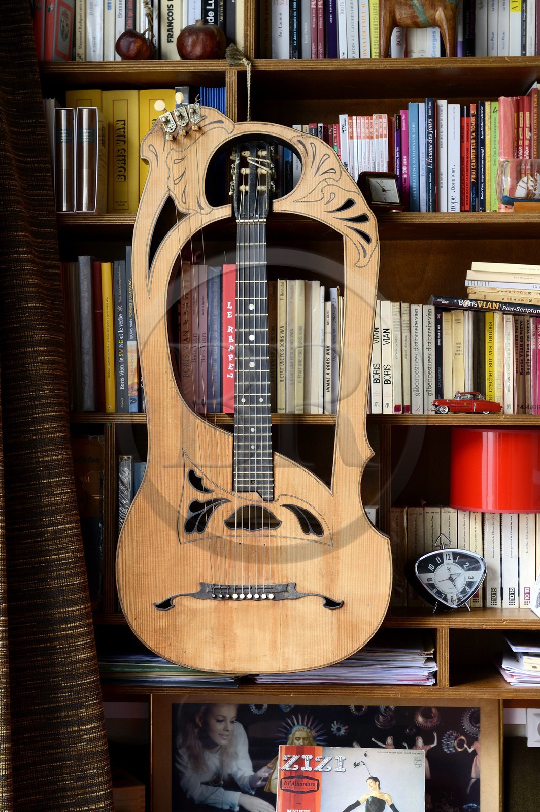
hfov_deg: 19.4
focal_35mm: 70
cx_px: 270
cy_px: 406
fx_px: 1578
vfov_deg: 28.9
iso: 800
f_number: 5.6
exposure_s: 1/125
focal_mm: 70
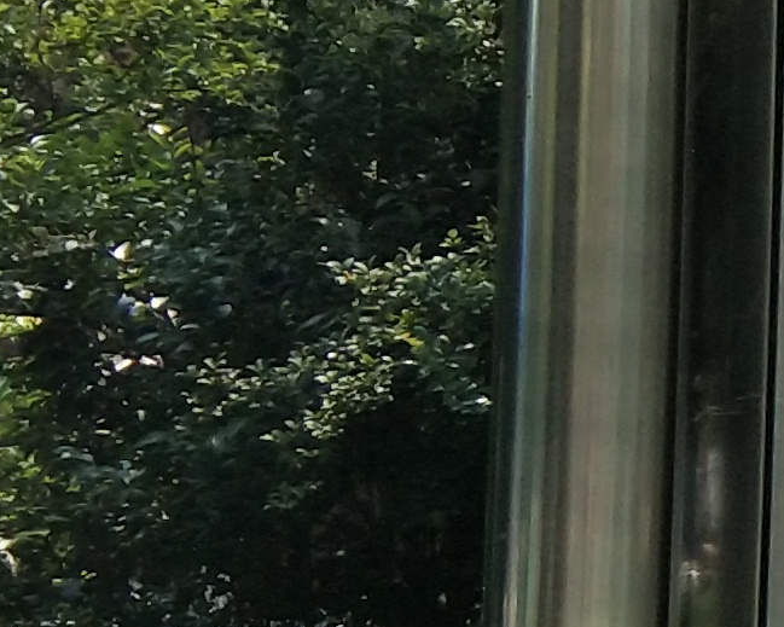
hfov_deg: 8.5
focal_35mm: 194
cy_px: 249
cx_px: 2290
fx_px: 4501
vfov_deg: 8.0
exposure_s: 1/918
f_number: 2.2
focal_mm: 3.69
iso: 50
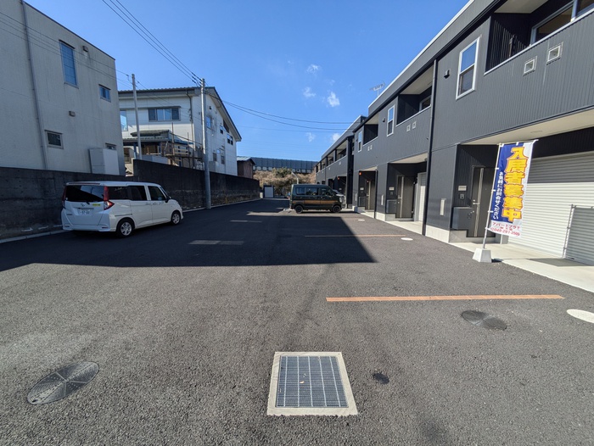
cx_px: 297
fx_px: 240
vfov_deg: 85.7
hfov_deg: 102.0
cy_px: 223
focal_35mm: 14
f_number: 2.2
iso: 46
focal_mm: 1.83
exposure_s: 1/1815
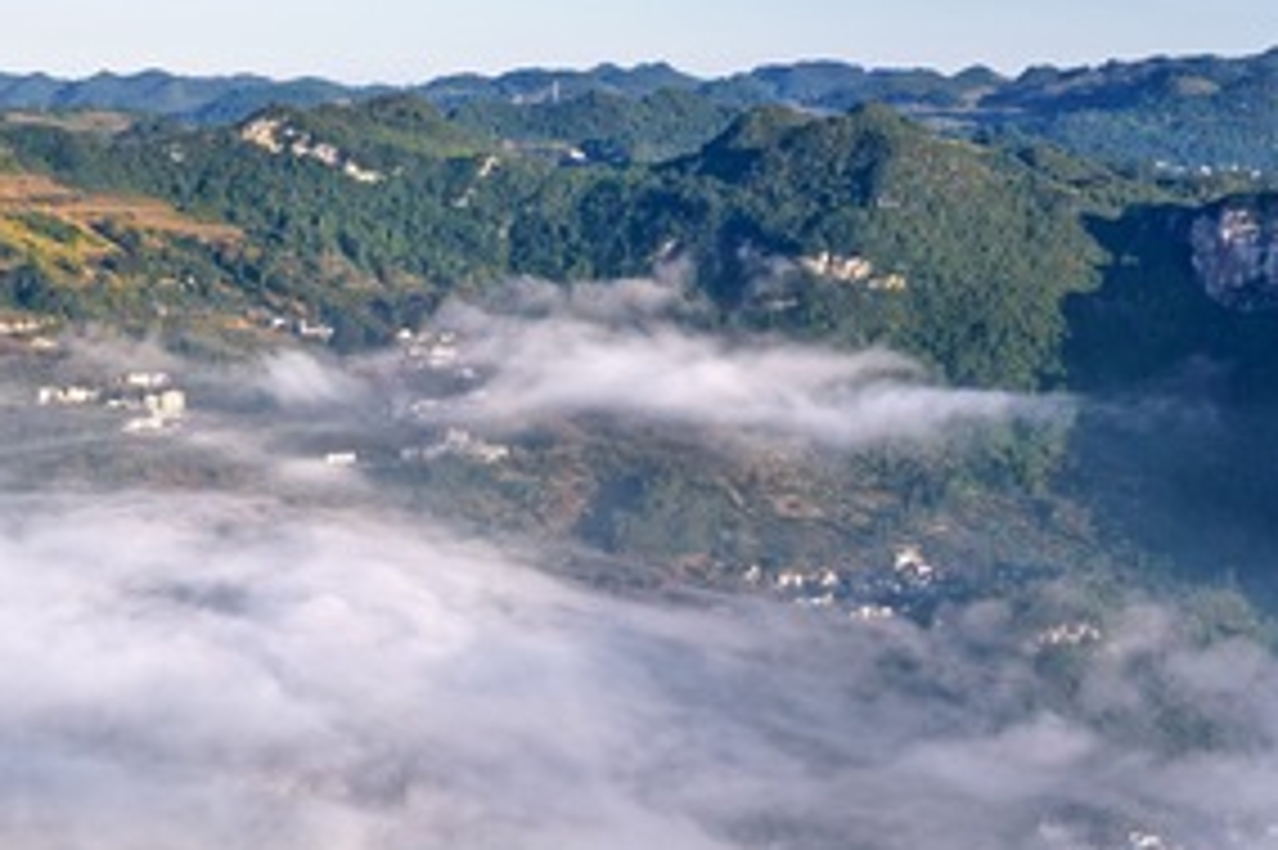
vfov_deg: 21.5
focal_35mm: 62
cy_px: 744
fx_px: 2200
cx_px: 202
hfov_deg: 31.3
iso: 140
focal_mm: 8.38
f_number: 2.8
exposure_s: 1/1000
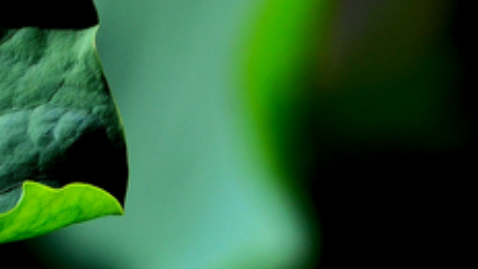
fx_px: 26138
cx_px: 426
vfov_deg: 0.6
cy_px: 286
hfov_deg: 1.0
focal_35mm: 2062
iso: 200
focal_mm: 380
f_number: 8
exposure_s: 1/1250
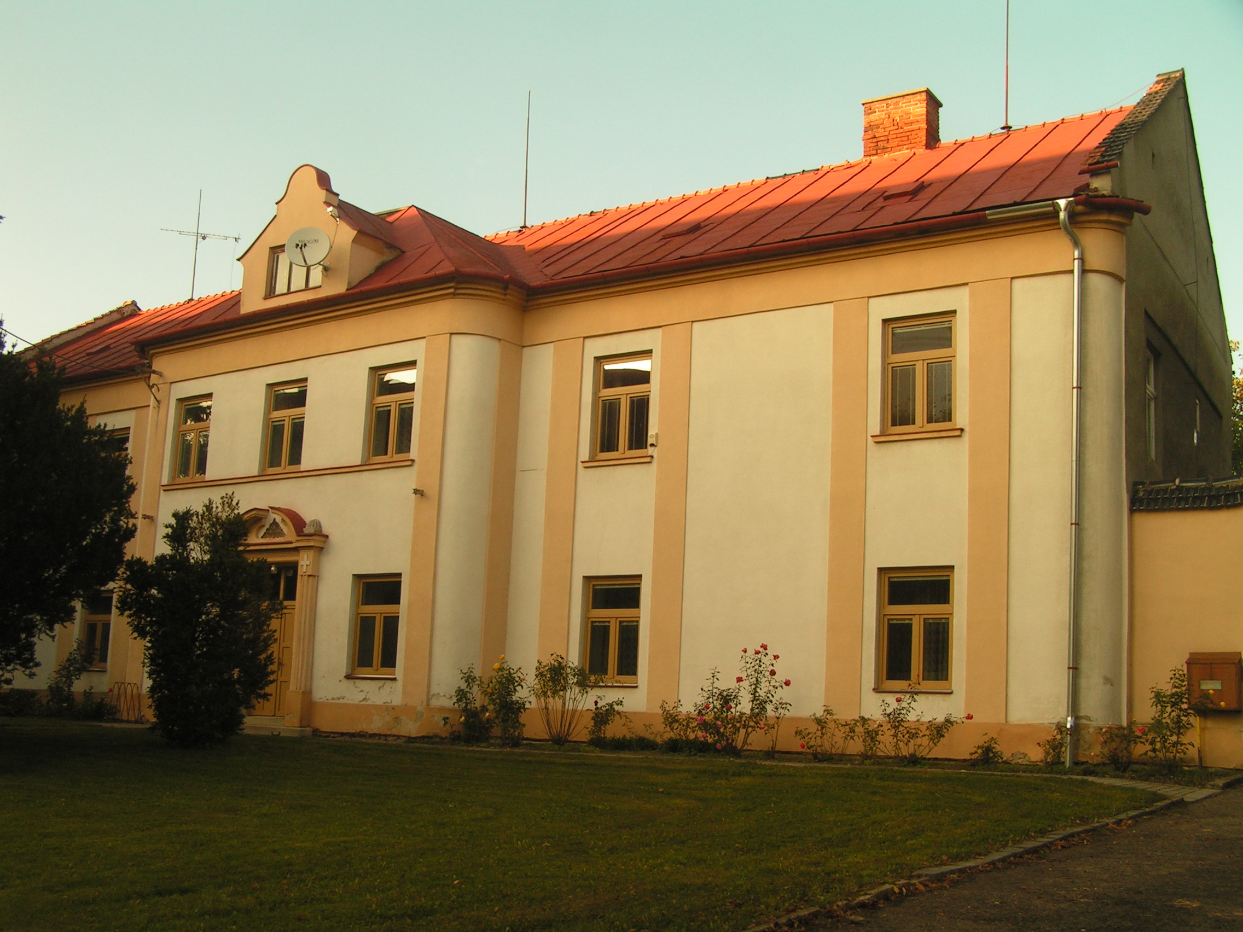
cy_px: 466
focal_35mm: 38
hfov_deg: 49.0
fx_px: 1365
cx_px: 622
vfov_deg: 37.7
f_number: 4.5
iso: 50
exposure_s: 1/100
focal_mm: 6.3
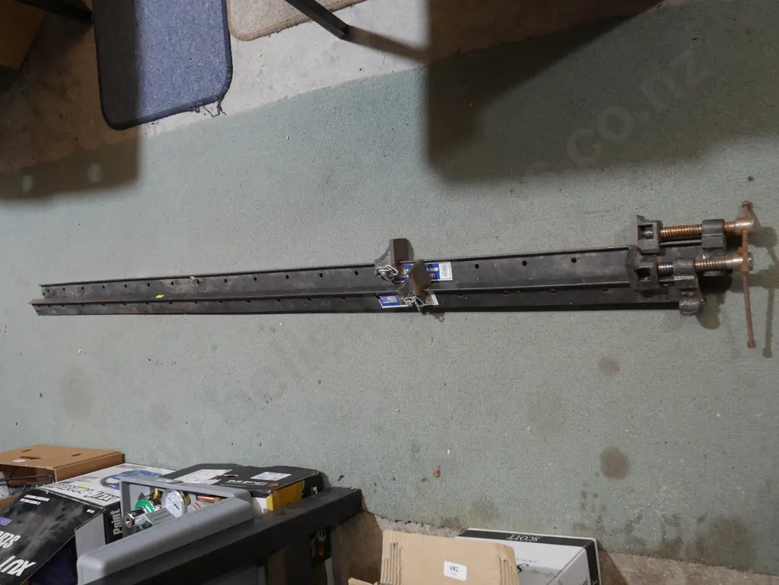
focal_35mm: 34
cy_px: 292
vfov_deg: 41.8
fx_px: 765
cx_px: 390
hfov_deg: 53.9
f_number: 4.5
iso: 500
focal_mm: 17
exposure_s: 1/60
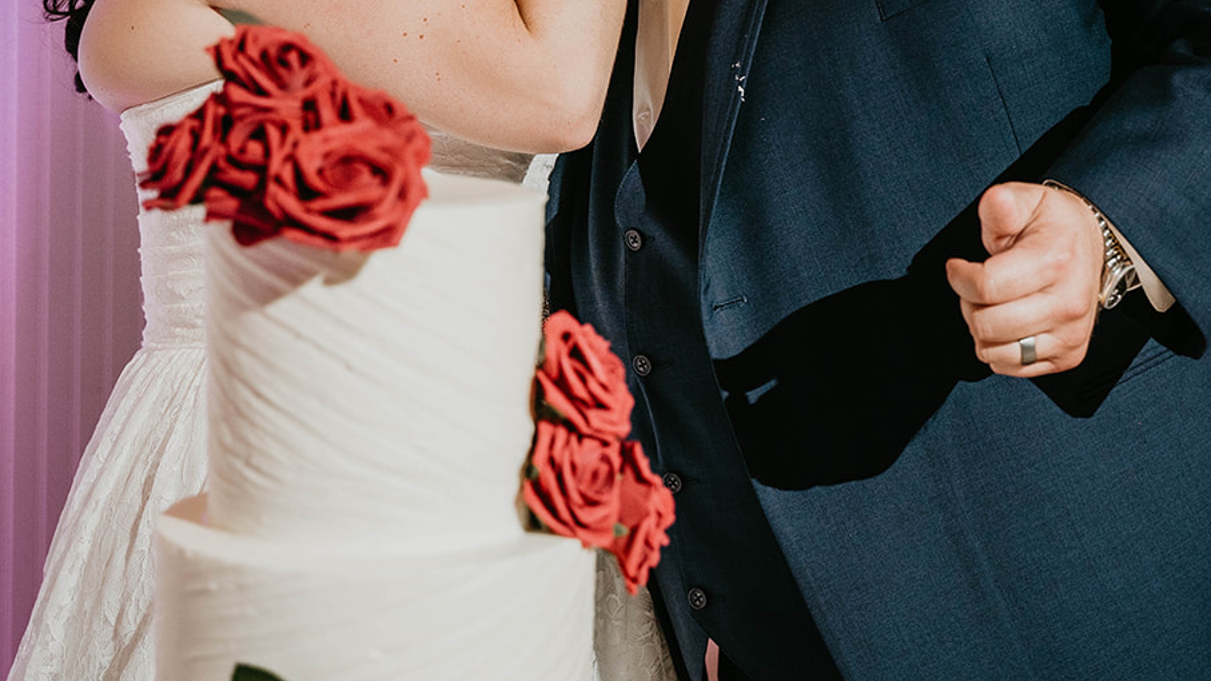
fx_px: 2729
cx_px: 632
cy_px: 10
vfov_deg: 14.0
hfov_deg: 25.0
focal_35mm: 85
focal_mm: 46
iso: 800
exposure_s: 1/60
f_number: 3.5
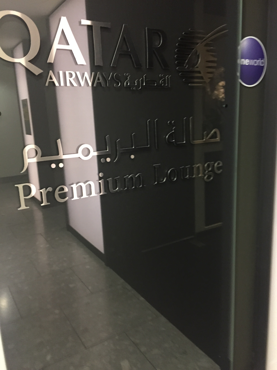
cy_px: 185
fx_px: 309
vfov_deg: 61.7
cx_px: 138
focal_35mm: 29
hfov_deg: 48.2
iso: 250
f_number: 2.2
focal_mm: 4.15
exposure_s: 1/24
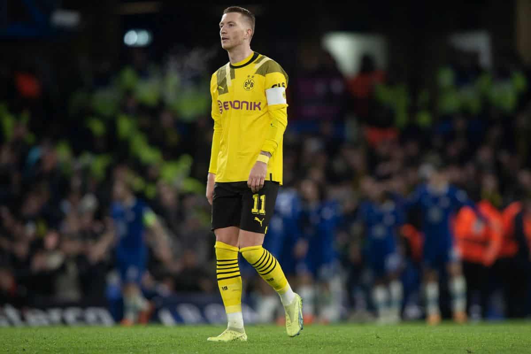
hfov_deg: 5.2
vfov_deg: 3.4
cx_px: 266
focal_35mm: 400
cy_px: 177
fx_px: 5900
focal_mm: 400
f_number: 4
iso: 2500
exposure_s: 1/1000
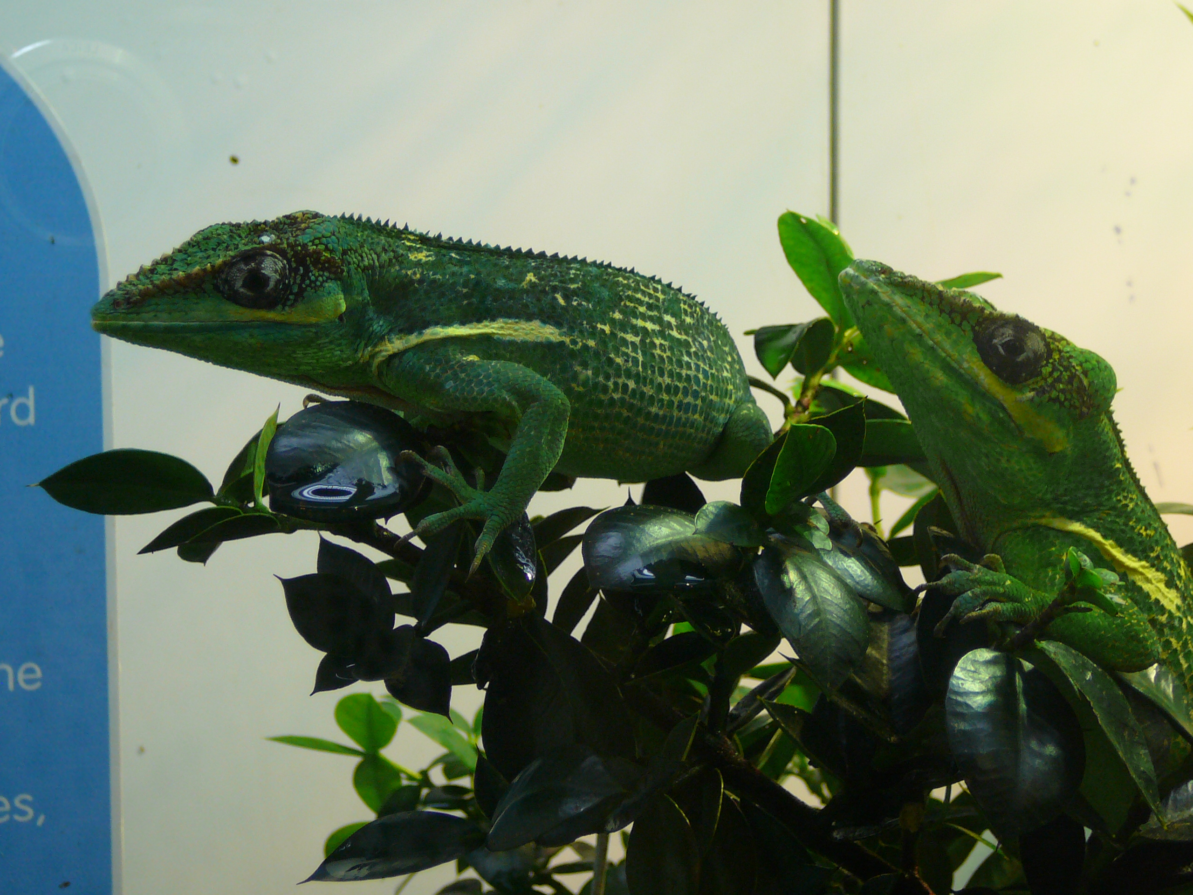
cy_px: 448
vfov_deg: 18.0
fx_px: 2826
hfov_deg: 23.8
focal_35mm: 82
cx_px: 596
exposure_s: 1/30
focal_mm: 12.2
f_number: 3.8
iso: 125
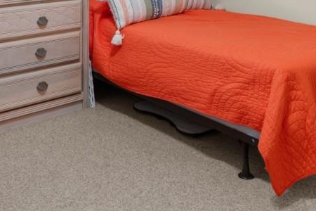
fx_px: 474
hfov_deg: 36.8
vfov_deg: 22.0
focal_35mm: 54
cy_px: -79
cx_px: 140
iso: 100
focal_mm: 10
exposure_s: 1/10
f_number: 4.5
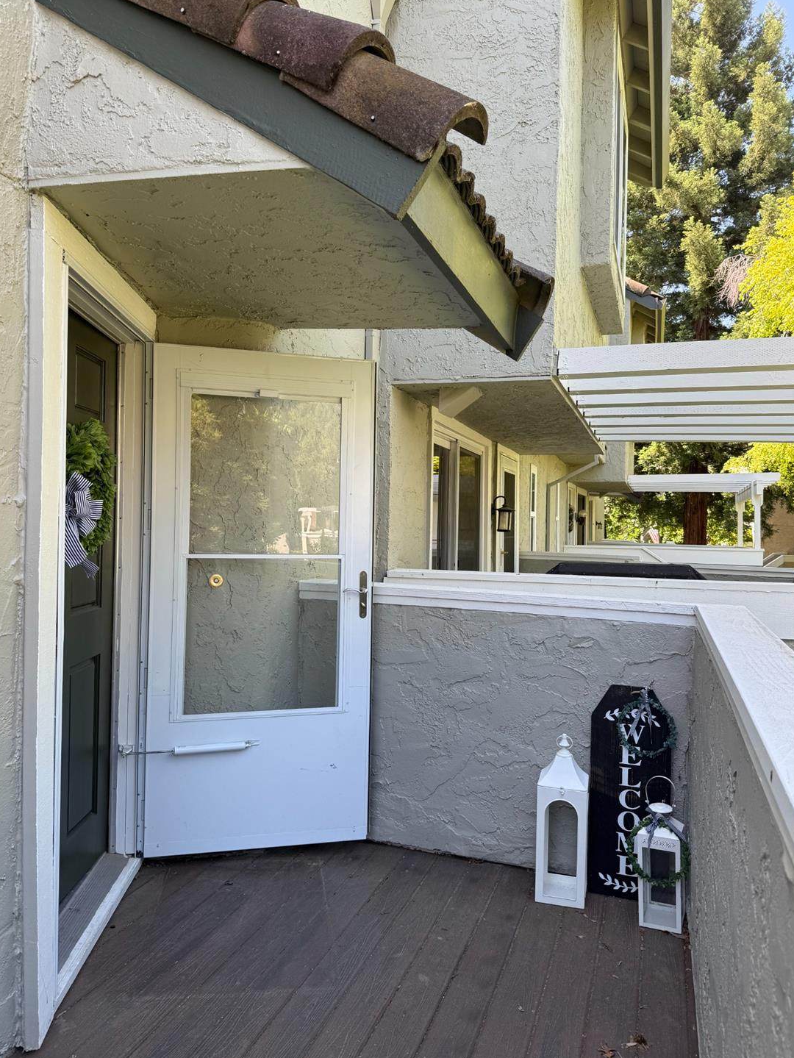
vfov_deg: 69.4
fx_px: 764
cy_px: 513
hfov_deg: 54.9
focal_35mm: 25
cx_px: 394
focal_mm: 6.76
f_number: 1.78
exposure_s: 1/419
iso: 80
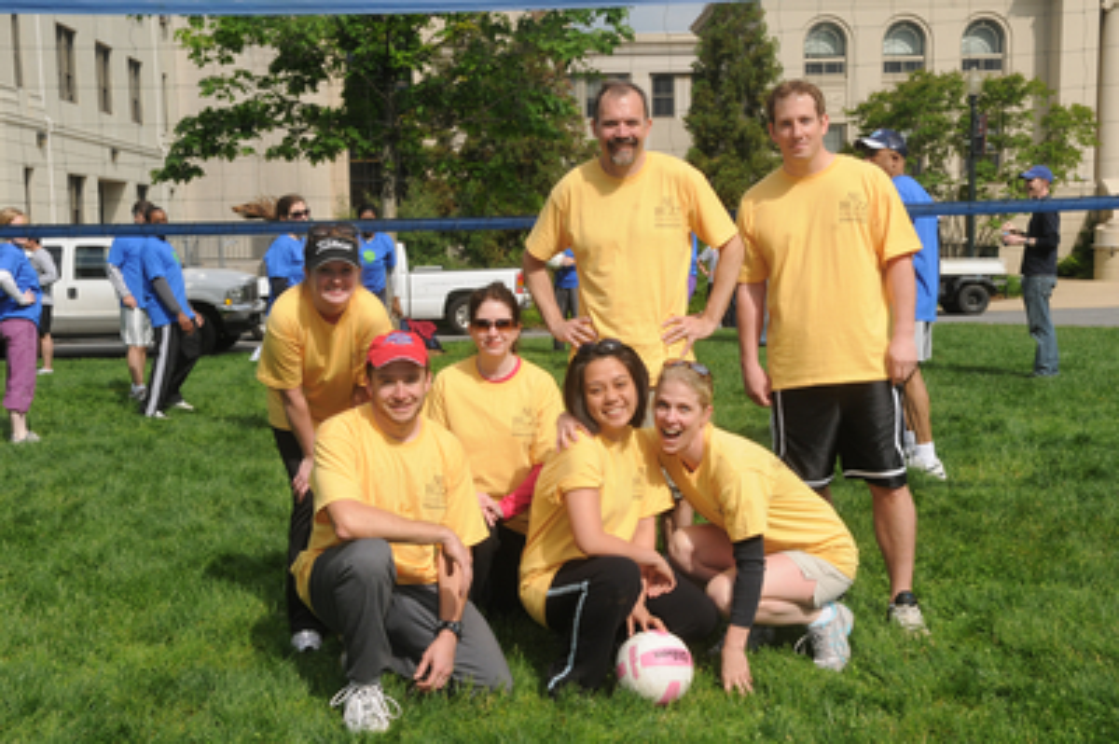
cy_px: 372
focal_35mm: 45
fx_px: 1398
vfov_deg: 29.8
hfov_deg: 43.6
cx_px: 560
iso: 250
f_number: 14
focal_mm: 30
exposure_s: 1/200
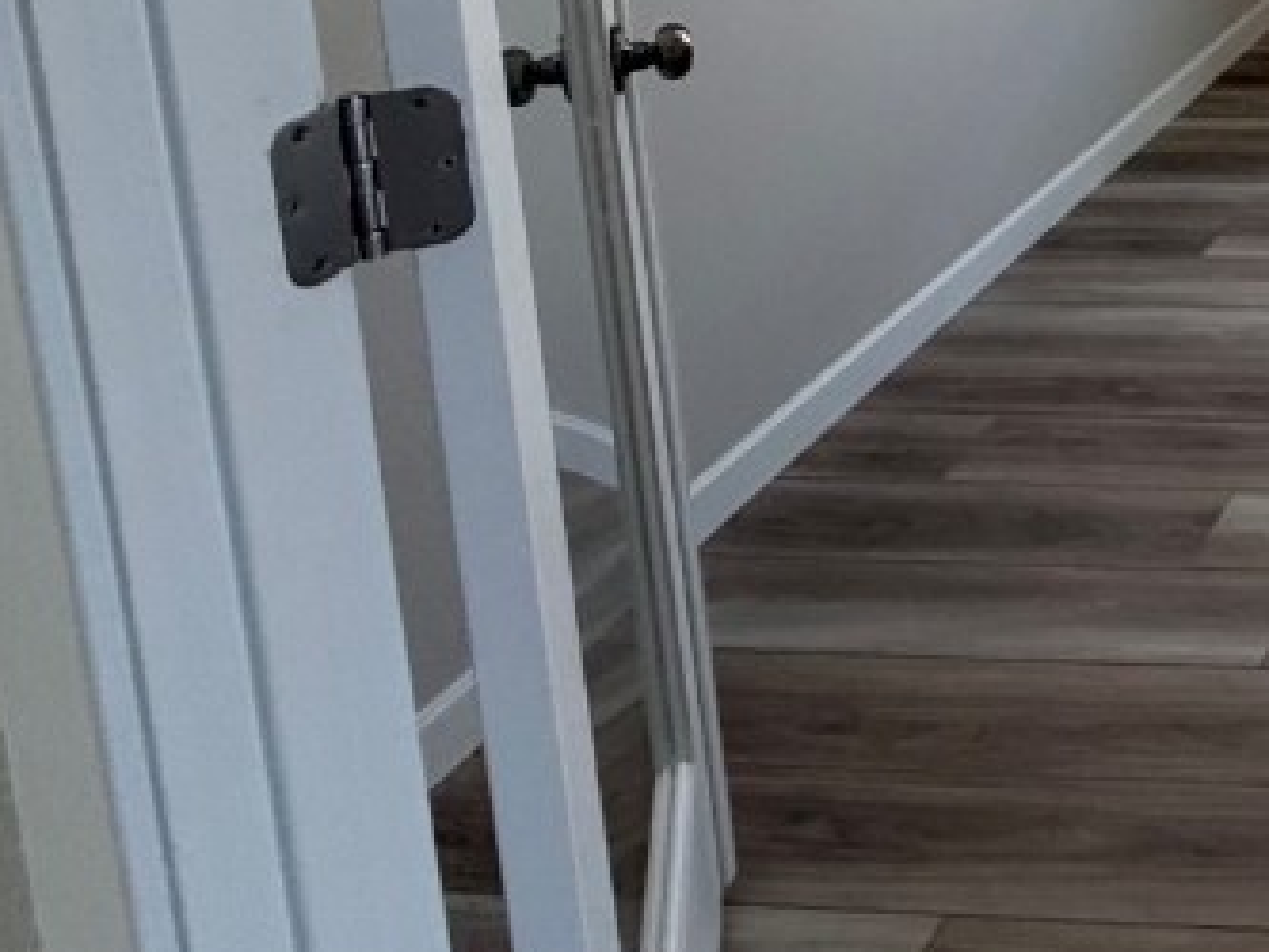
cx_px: 1730
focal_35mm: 43
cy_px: -270
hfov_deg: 31.4
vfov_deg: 28.1
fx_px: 1577
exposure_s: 1/120
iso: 200
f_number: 2.2
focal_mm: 2.22
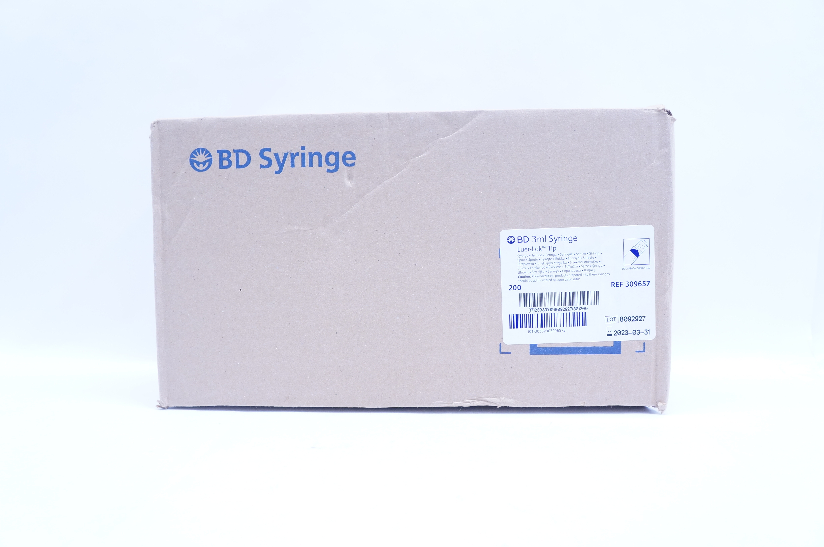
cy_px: 274
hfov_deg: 62.0
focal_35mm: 30
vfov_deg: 43.5
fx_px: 686
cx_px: 412
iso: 800
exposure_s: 1/80
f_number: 5.6
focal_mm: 20
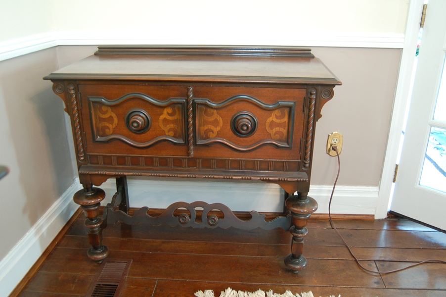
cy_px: 148
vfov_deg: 39.9
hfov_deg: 57.3
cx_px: 223
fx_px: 409
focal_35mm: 33
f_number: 3.8
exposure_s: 1/13
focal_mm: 22
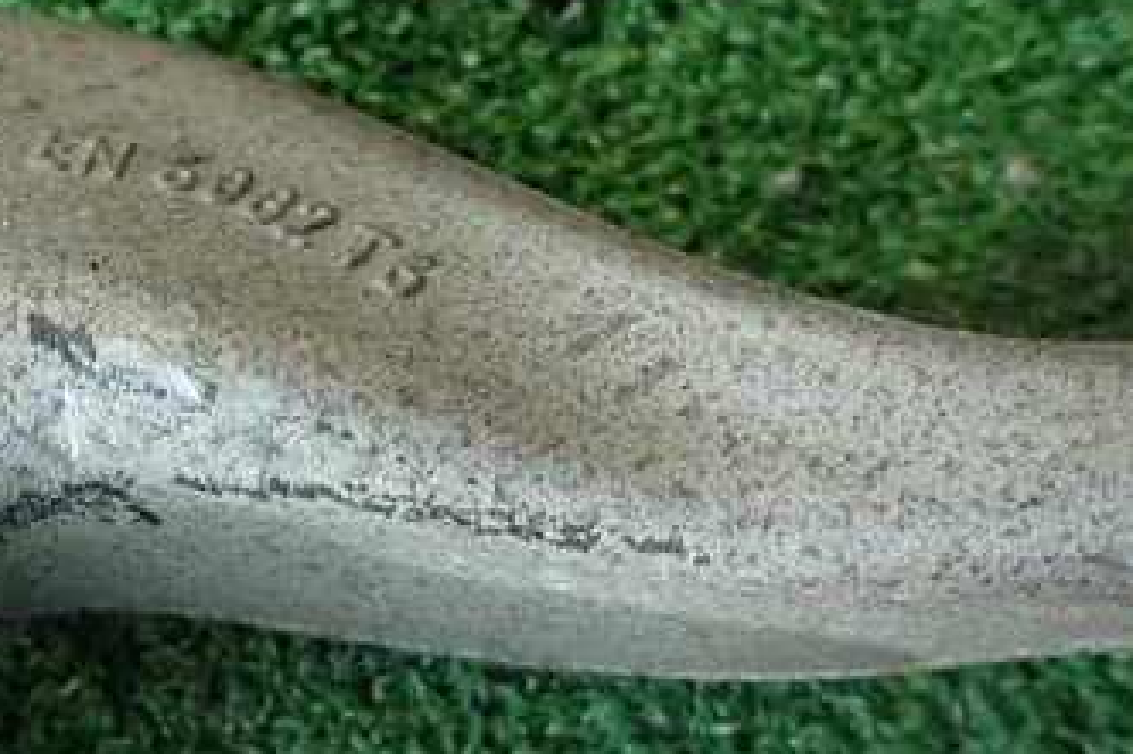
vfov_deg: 28.4
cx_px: 235
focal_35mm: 47
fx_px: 1478
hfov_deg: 40.3
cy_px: 502
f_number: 2
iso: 200
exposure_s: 1/40
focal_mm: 4.5
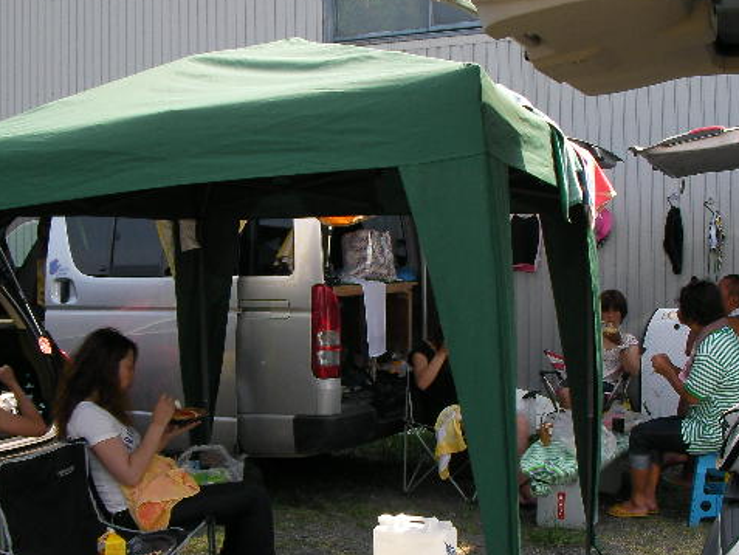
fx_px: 1089
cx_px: 332
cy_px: 324
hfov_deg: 37.4
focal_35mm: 51
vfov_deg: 28.5
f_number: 3.5
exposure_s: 1/402
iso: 50
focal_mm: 6.3
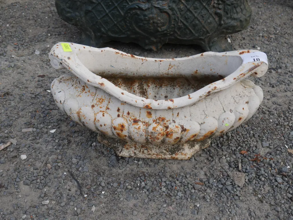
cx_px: 146
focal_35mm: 42
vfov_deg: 34.4
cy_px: 110
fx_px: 356
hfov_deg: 44.8
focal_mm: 21
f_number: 7.1
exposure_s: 1/200
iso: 200
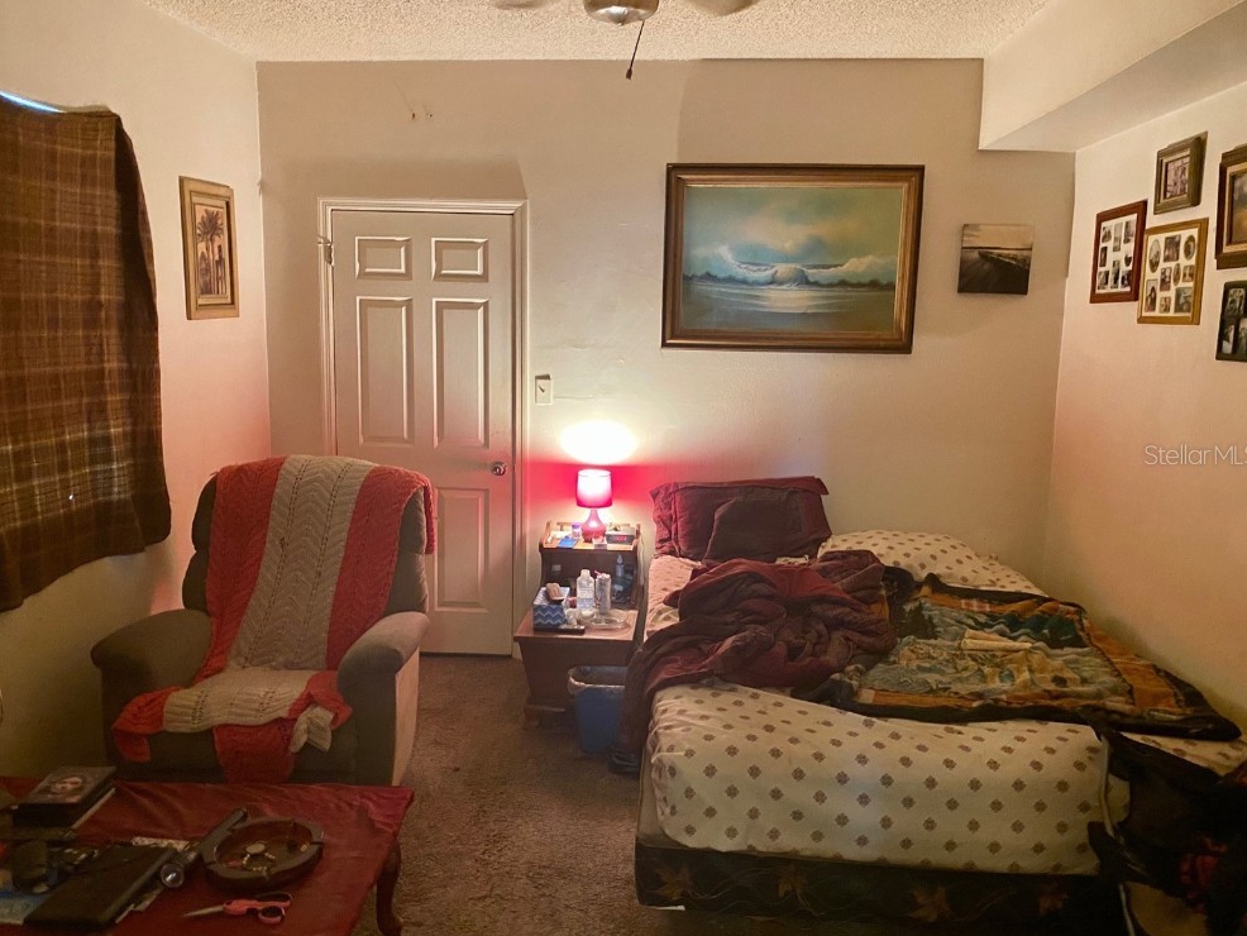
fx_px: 973
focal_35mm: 27
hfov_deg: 65.3
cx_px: 616
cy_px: 454
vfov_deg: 51.4
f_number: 1.8
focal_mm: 4.25
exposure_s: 1/30
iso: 640
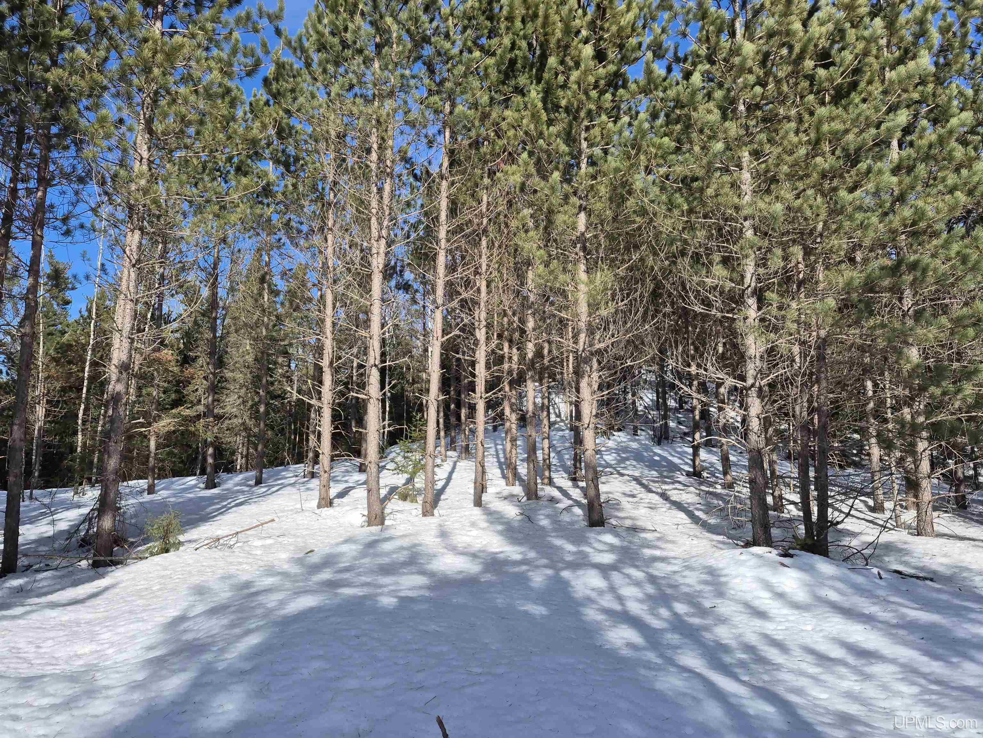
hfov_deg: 73.9
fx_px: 653
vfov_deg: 58.9
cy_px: 369
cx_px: 492
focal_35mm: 23
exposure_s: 1/1528
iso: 25
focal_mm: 5.4
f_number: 1.8
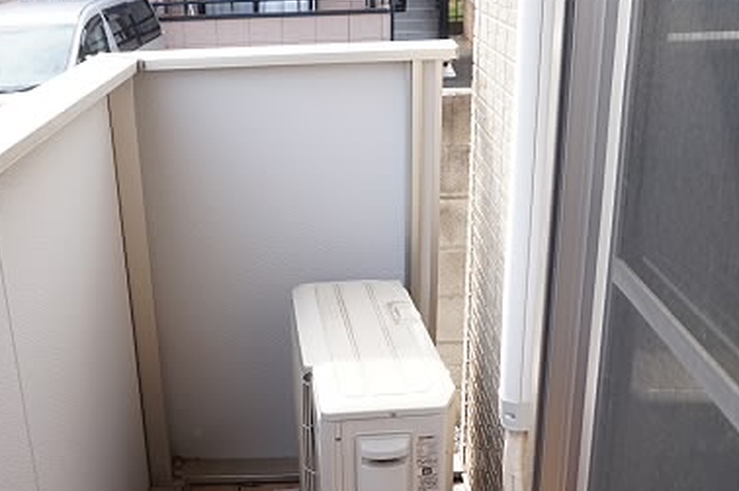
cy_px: 333
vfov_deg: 28.9
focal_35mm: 46
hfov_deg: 42.5
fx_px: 943
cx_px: 288
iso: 125
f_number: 4
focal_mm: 16
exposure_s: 1/160
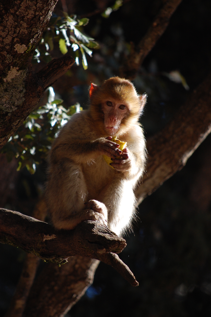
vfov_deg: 6.9
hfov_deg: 4.6
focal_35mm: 300
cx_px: 106
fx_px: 2642
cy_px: 158
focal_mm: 200
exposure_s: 1/500
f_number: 5.6
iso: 500
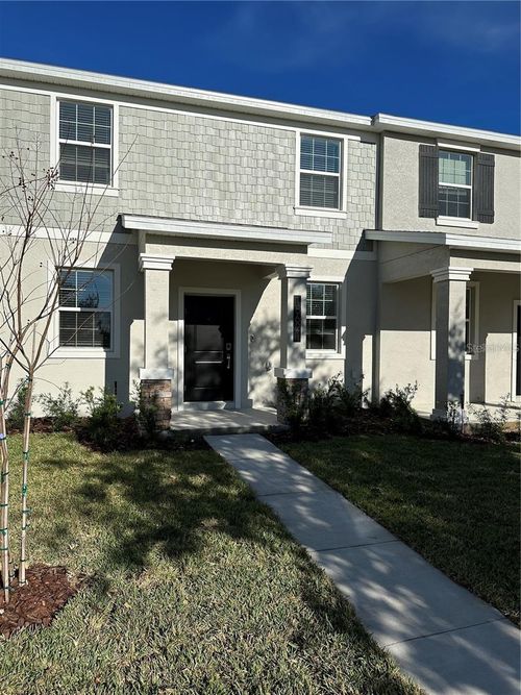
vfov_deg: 71.6
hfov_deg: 56.8
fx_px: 482
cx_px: 260
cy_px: 348
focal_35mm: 24
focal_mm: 6.86
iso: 80
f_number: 1.78
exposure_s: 1/9709
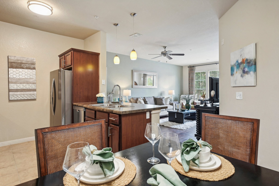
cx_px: 140
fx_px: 151
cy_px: 93
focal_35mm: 20
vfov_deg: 63.1
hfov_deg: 85.5
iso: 400
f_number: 8
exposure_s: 1/3.33
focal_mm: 19.5
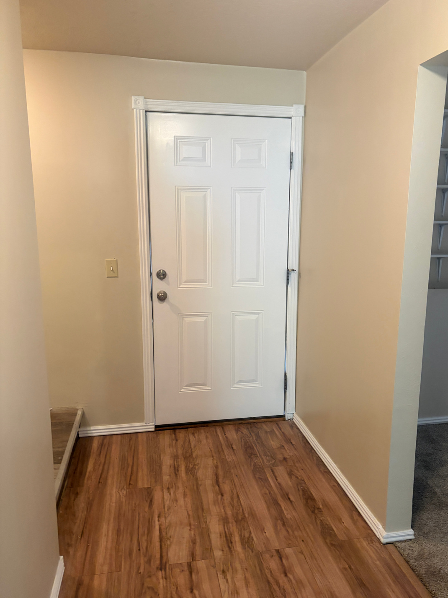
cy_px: 309
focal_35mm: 28
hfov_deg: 49.7
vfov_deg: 63.4
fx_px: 483
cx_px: 240
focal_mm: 5.96
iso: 400
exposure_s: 1/60
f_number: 1.6
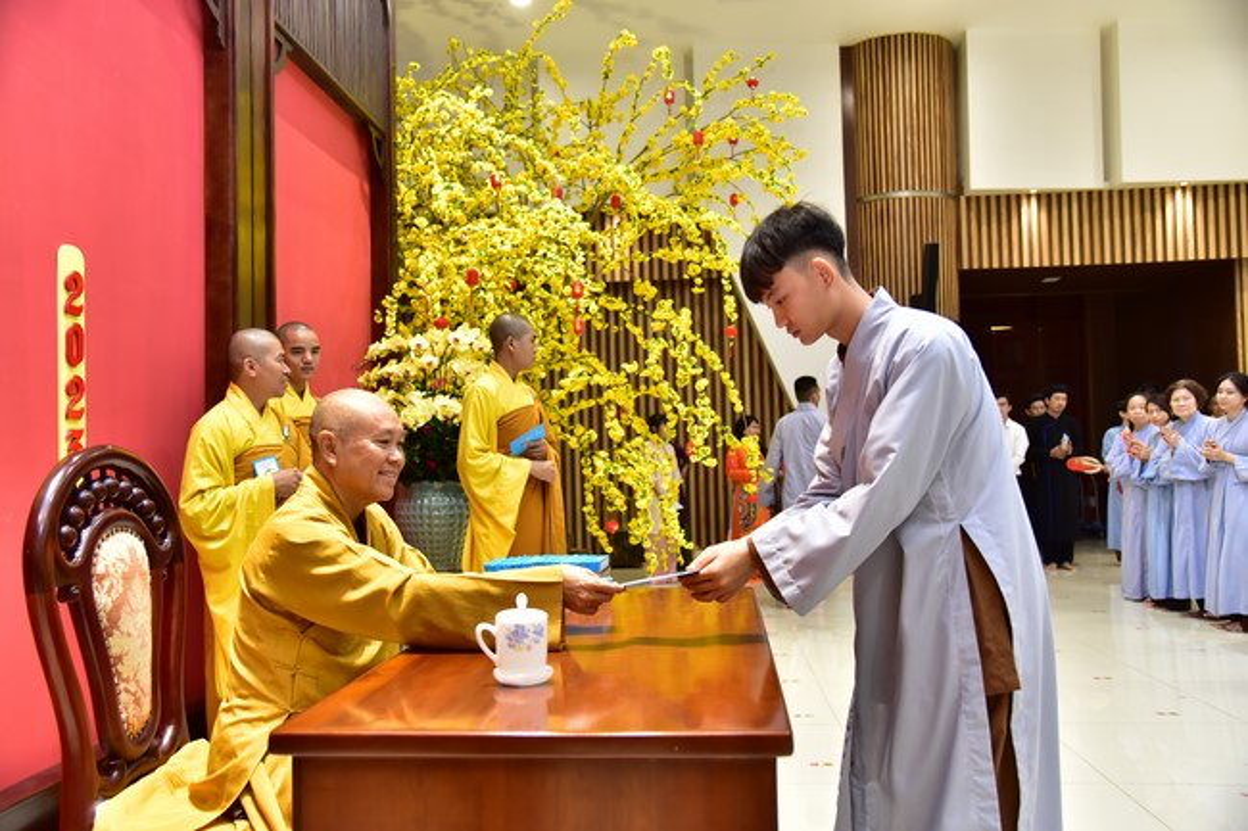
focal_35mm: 32
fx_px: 1109
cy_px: 416
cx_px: 624
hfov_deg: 58.7
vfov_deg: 41.1
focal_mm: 32
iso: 1000
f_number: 4
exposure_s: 1/100
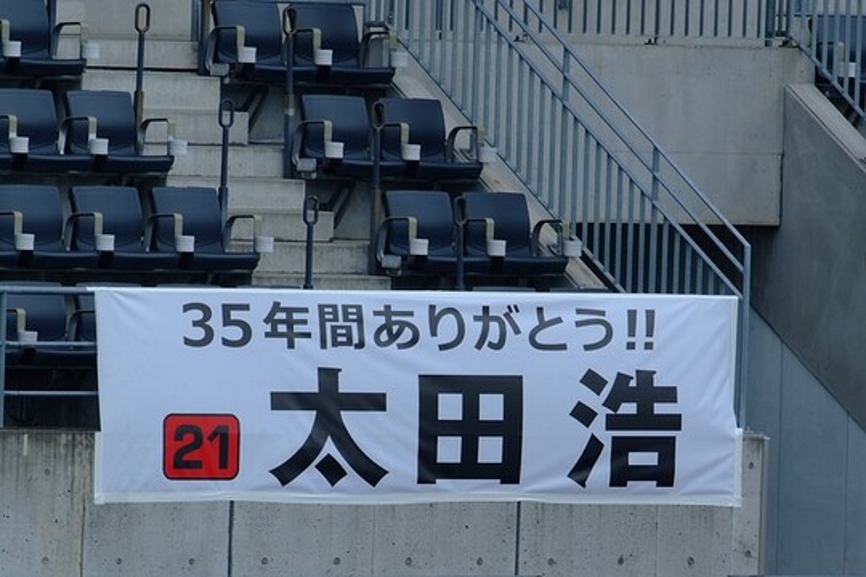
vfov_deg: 3.1
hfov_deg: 4.6
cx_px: 433
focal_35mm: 450
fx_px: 10824
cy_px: 288
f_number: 13
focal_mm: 300
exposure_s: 1/60
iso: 100
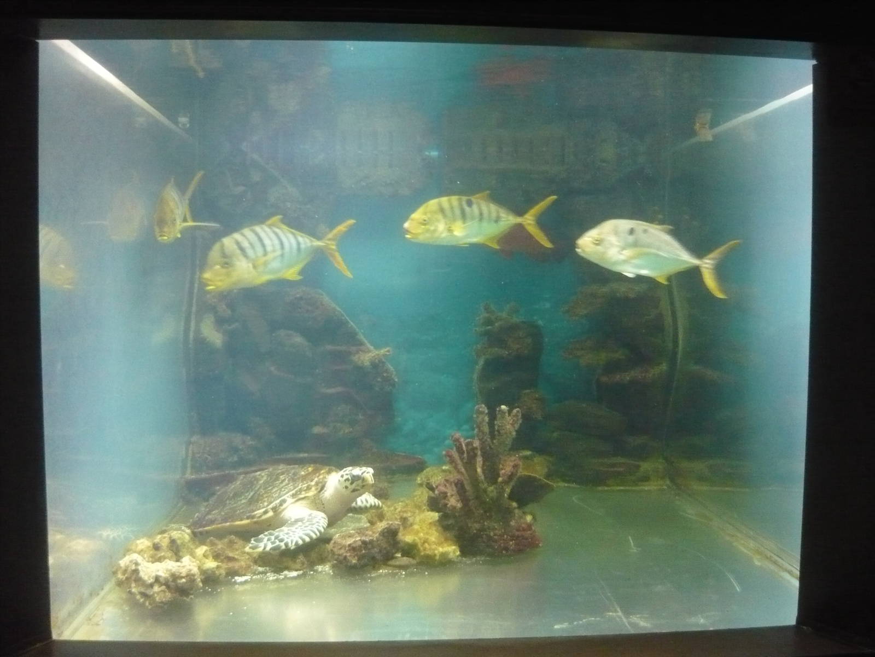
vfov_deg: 42.9
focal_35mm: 33
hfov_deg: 55.4
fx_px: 834
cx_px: 438
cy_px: 328
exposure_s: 1/13
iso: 800
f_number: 2.8
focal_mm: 5.5
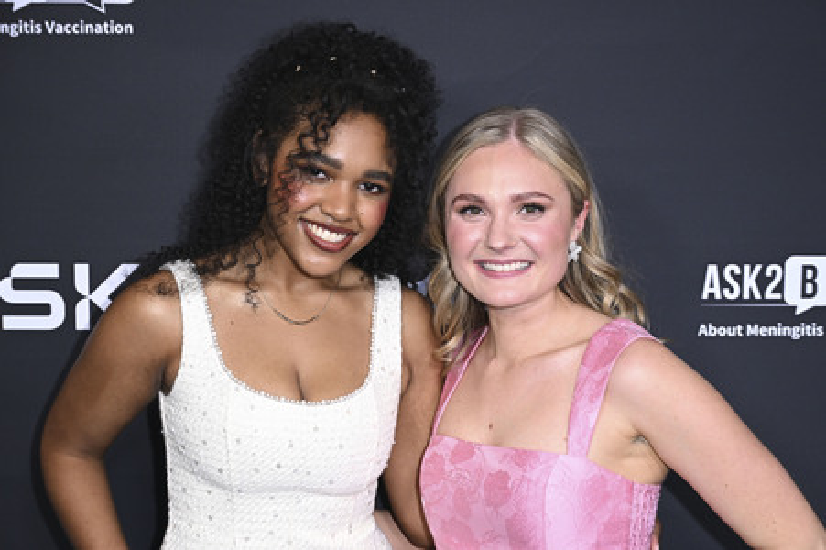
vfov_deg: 22.2
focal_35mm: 61
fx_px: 1399
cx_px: 413
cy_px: 275
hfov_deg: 32.9
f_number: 5.6
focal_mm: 61
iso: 2000
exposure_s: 1/200
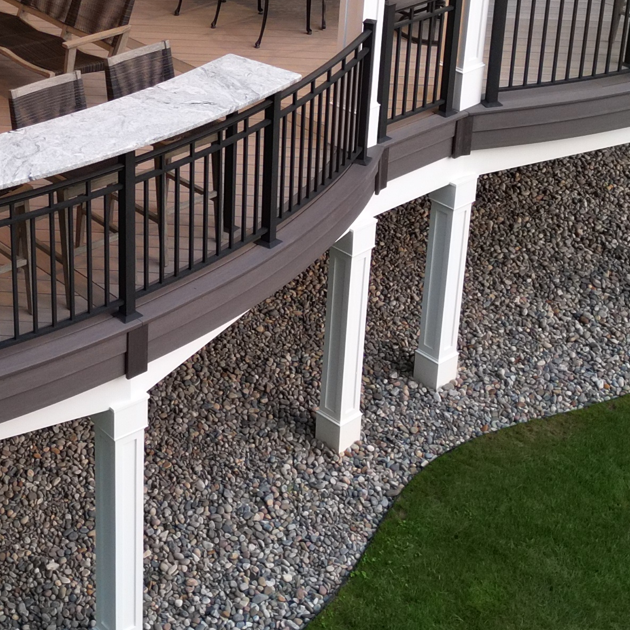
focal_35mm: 72
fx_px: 1483
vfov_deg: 23.6
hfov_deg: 23.6
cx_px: 119
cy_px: 112
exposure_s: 1/15
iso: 390
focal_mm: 6.72
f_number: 1.7
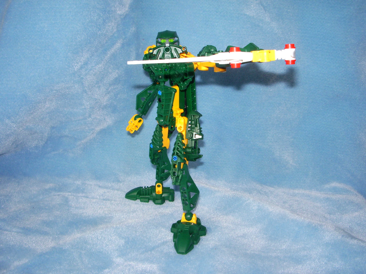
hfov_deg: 52.6
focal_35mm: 35
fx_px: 370
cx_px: 183
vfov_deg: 40.7
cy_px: 137
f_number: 4.3
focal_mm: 5.8
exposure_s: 1/40
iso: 100
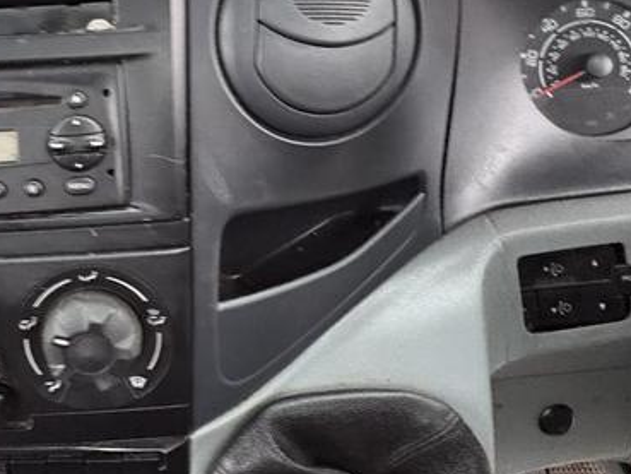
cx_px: 116
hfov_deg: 50.3
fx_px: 620
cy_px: 156
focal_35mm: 34
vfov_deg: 41.2
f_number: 2.2
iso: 640
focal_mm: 2.22
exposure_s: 1/60
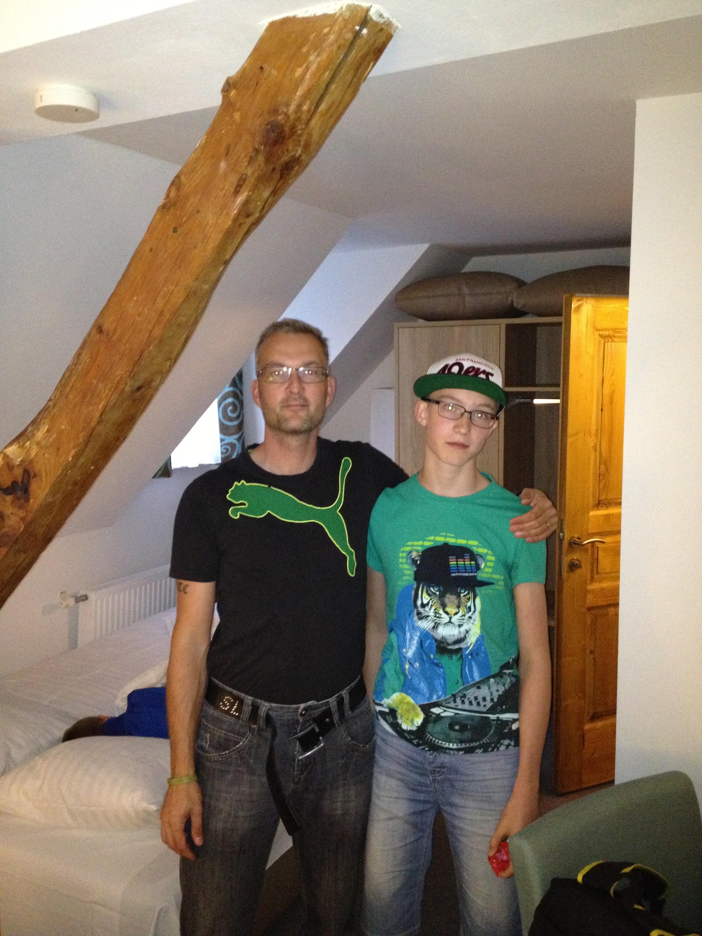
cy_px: 468
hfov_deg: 40.7
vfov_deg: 52.6
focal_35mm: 35
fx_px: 946
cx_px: 351
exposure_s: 1/16
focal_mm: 4.28
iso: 400
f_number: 2.4
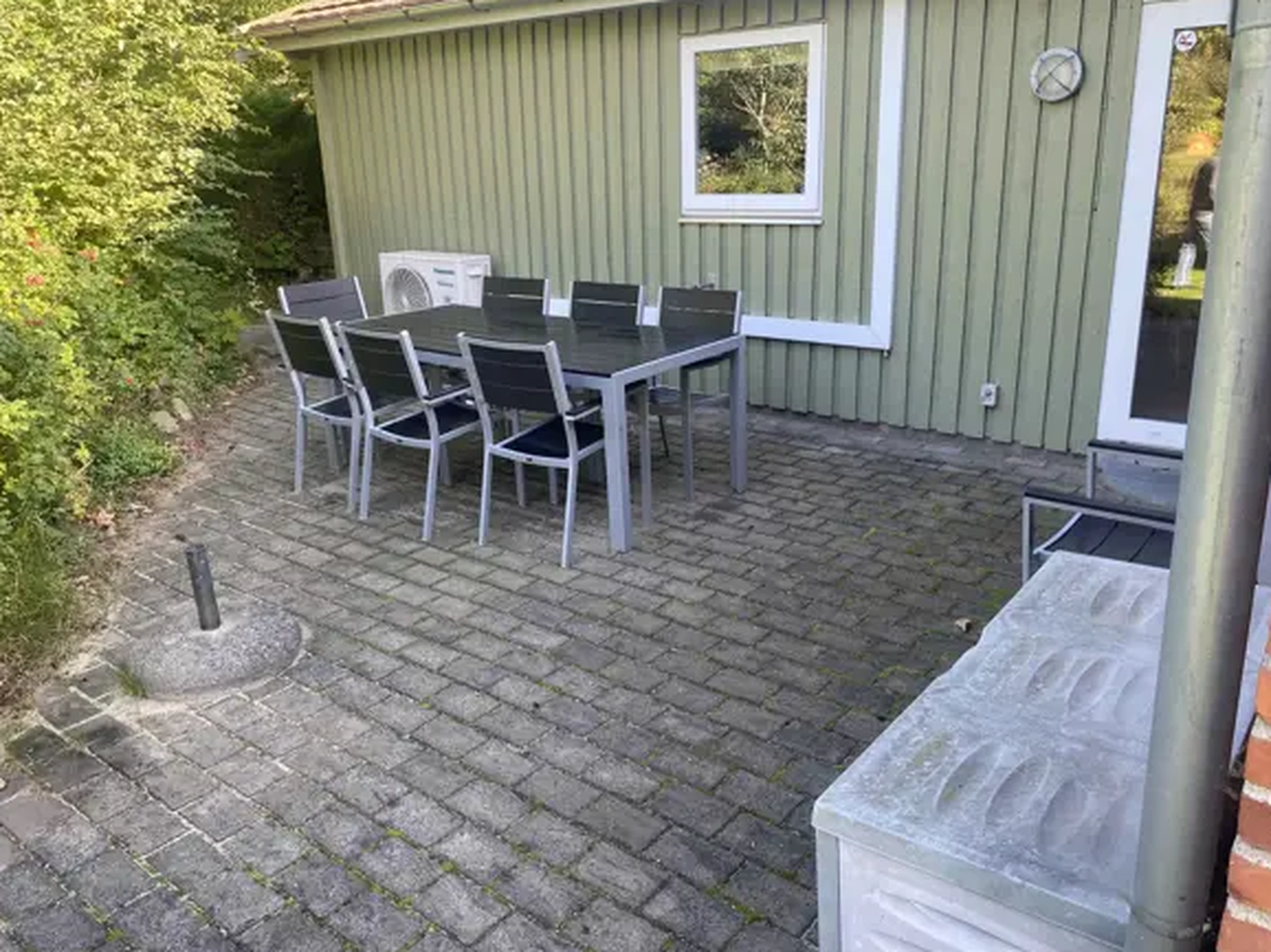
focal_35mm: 27
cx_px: 633
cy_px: 468
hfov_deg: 65.3
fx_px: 991
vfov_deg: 51.3
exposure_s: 1/121
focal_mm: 4.25
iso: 40
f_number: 1.8
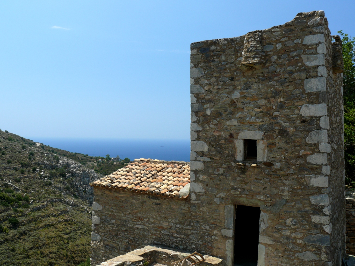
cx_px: 178
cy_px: 133
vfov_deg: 40.7
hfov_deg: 52.6
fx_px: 359
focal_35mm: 35
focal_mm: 7.4
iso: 100
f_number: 5
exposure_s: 1/250
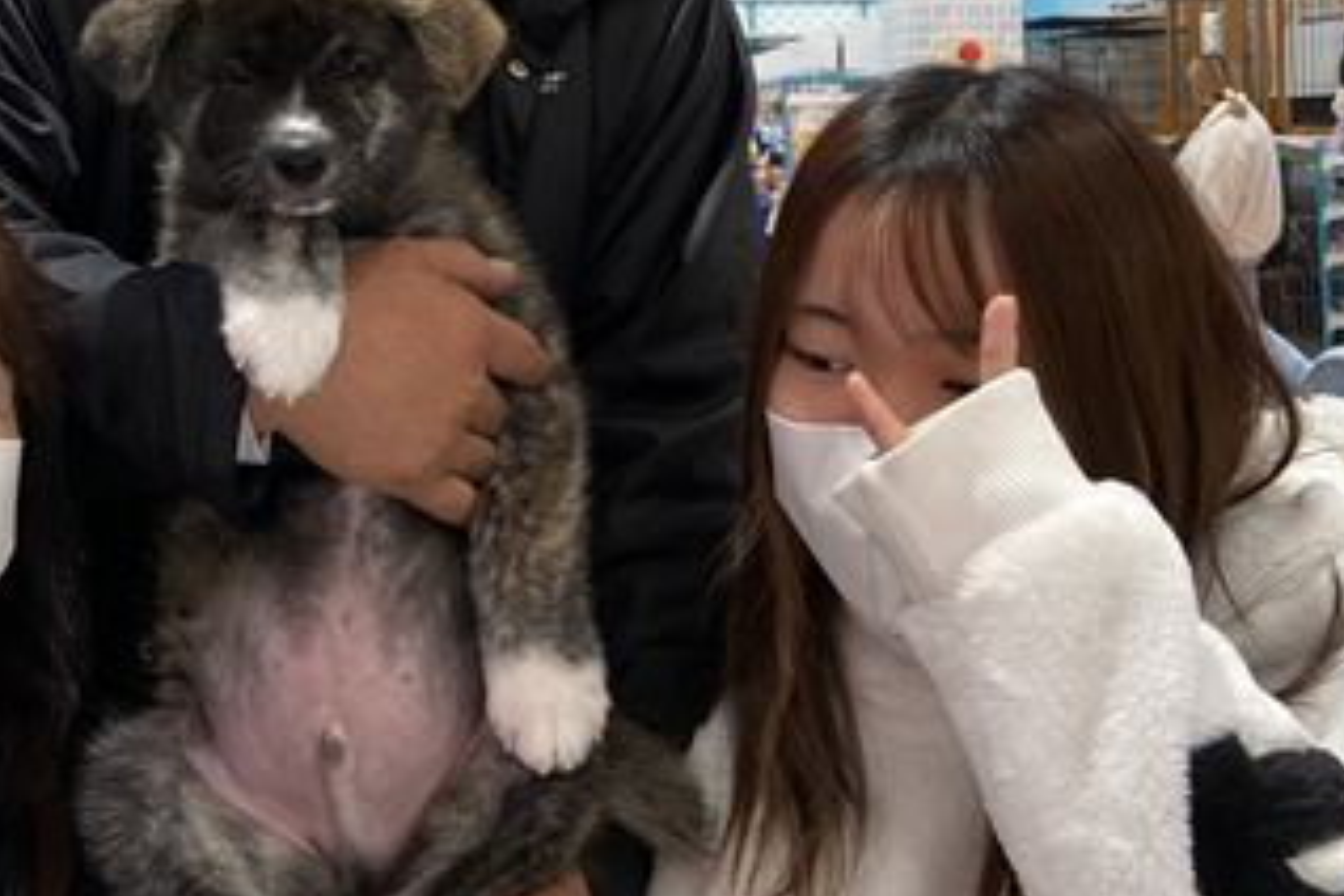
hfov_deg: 37.7
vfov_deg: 25.2
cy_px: -4
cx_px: 304
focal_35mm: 51
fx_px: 1904
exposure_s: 1/120
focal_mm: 4.25
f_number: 1.8
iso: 100
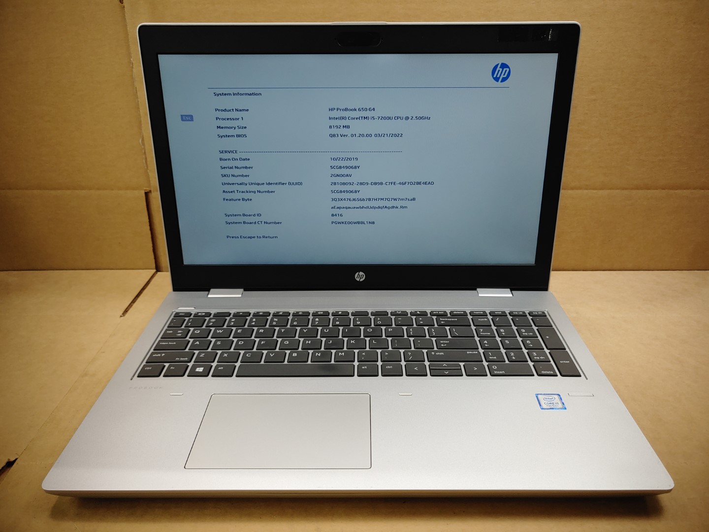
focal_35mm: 26
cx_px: 354
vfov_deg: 53.1
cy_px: 266
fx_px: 533
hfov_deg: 67.3
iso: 50
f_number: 1.8
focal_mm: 4.36
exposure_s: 1/120
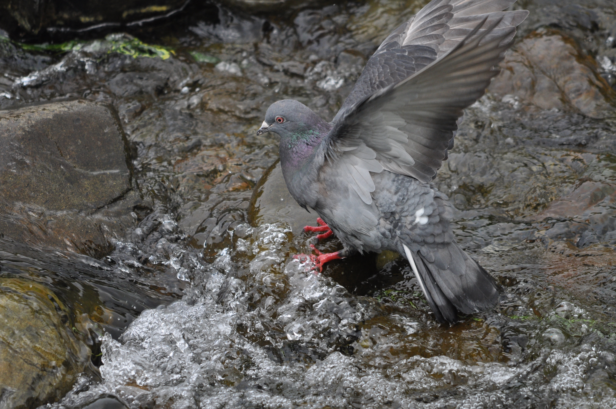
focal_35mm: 750
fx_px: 12818
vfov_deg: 1.8
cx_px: 308
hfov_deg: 2.8
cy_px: 204
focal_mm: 500
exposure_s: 1/1000
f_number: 6.3
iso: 640
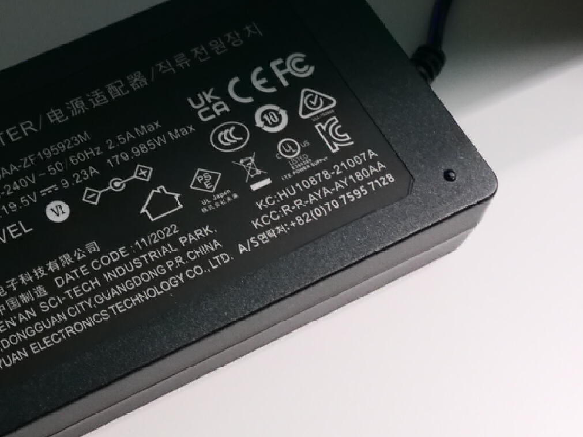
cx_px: 74
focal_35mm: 76
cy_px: 309
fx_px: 1280
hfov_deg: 25.0
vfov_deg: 19.3
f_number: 8
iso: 3200
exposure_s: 1/30
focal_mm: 20
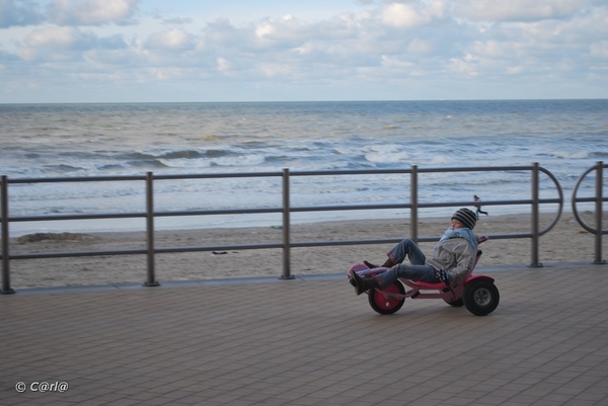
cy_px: 203
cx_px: 304
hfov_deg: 24.6
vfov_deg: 16.6
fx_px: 1394
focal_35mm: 82
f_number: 5.6
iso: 100
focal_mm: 55
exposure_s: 1/125
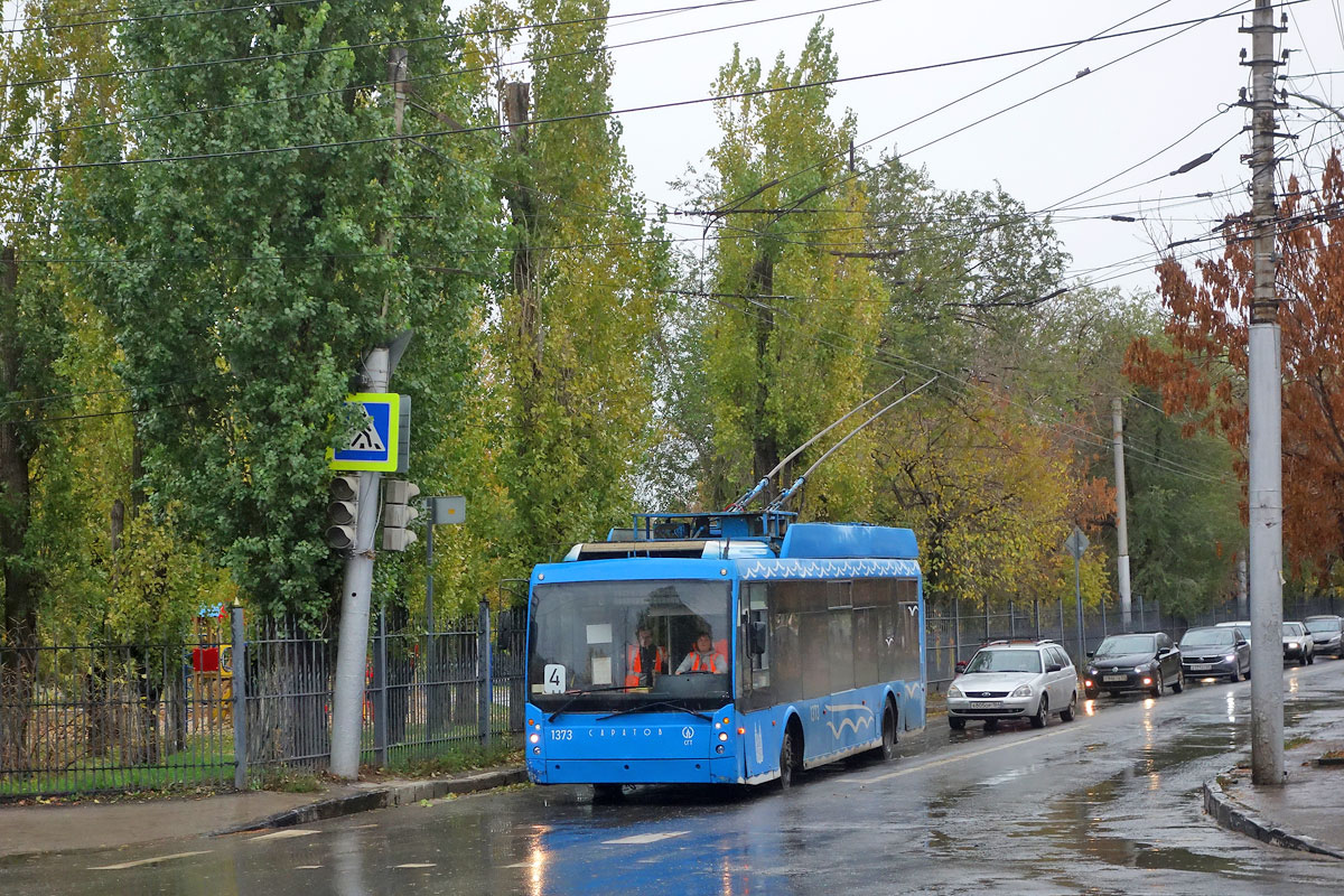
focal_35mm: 72
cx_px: 672
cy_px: 448
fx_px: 2688
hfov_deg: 28.1
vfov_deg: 18.9
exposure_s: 1/500
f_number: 4
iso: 640
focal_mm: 26.89
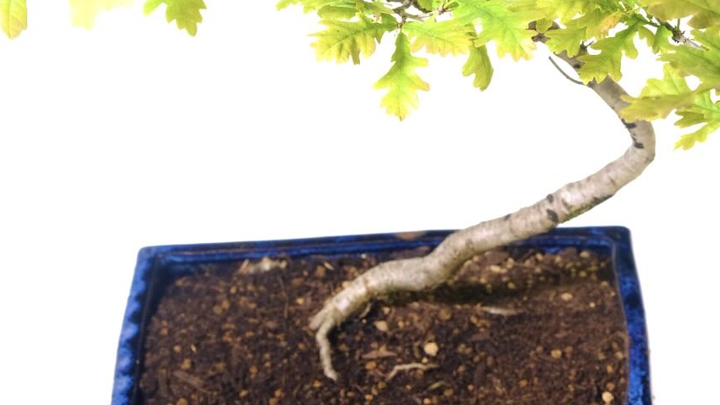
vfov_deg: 9.2
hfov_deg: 16.4
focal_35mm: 131
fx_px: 2501
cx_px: 359
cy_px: -3
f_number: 8
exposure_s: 1/30
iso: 1600
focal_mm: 55
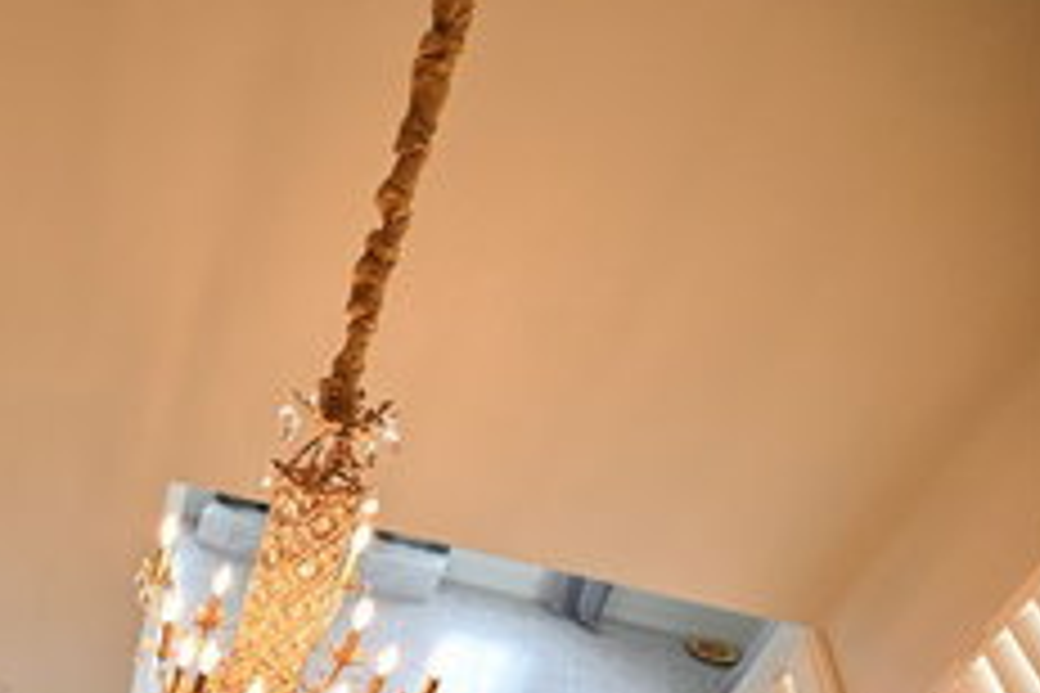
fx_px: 895
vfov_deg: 37.4
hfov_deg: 45.9
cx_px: -90
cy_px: 706
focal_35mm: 31
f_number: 4.5
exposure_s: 1/60
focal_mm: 14
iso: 500
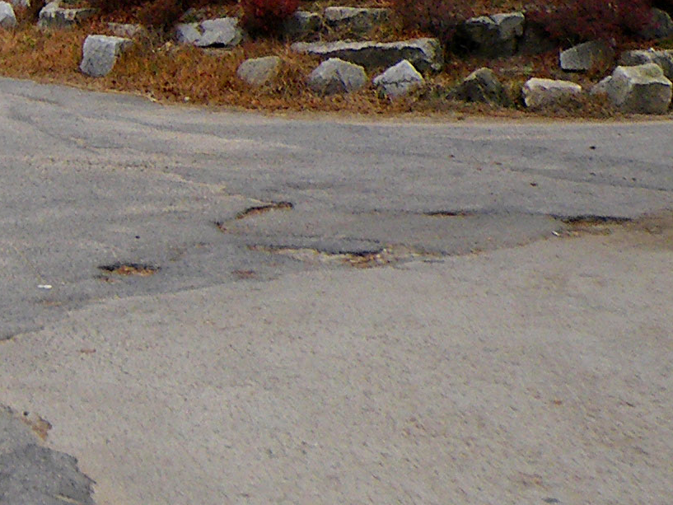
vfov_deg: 11.4
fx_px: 2431
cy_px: -266
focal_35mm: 125
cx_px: -294
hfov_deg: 14.8
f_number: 3.5
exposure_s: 1/100
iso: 50
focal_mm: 5
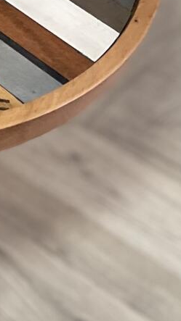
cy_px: -80
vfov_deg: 15.7
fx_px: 1118
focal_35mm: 131
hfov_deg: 8.0
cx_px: -356
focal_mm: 4.2
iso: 320
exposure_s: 1/60
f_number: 1.6
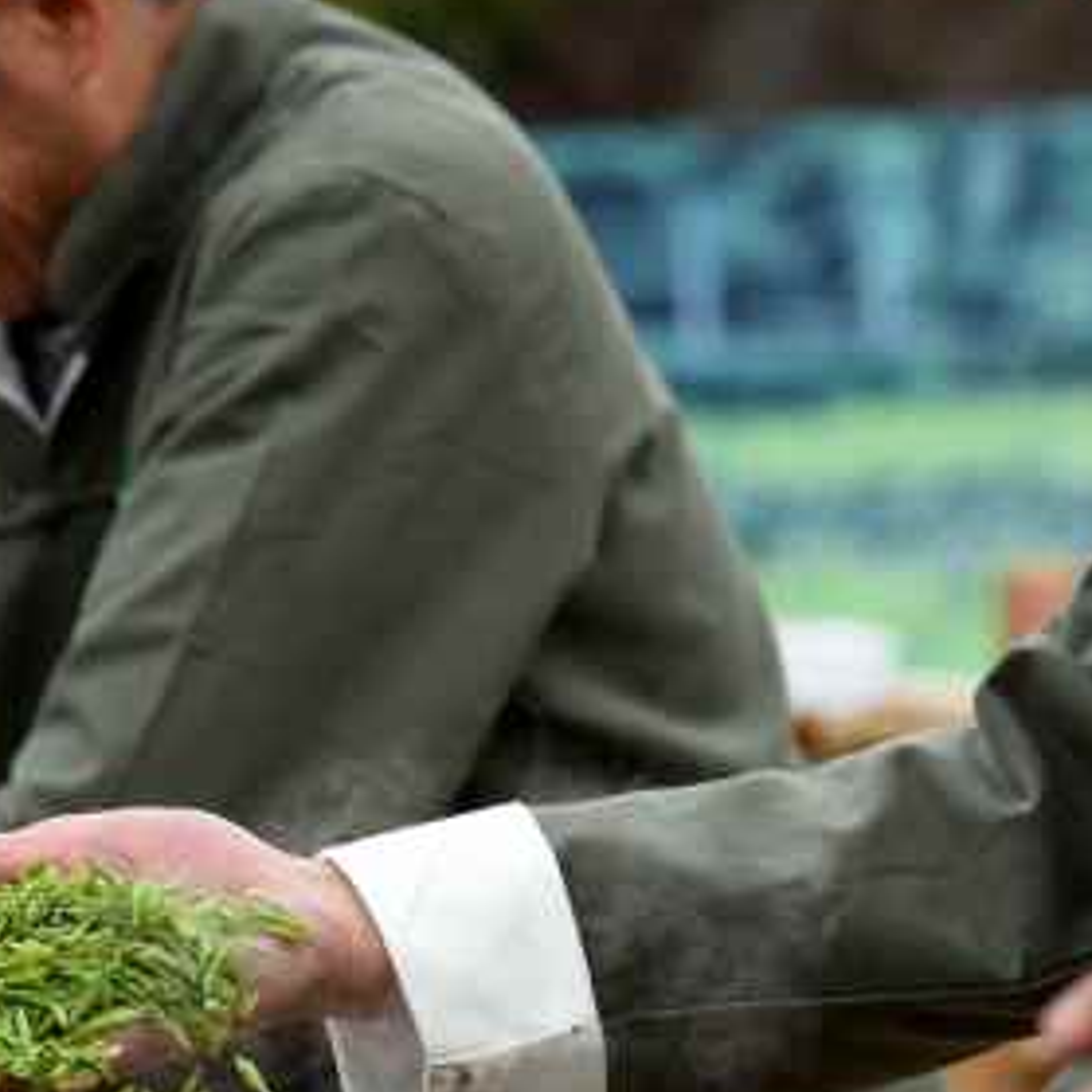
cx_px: -172
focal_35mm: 452
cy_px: 932
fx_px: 16132
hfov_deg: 3.9
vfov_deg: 3.9
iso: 640
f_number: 6.3
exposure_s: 1/640
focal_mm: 165
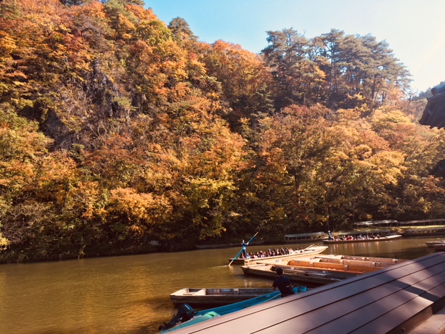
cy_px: 167
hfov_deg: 61.7
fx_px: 373
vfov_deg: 48.2
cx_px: 222
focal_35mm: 29
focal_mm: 4.15
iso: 25
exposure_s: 1/478
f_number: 2.2
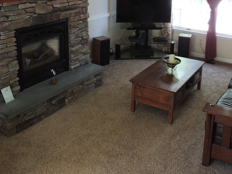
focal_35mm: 42
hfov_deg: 44.6
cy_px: 33
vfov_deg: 33.3
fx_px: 282
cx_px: 136
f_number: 3
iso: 280
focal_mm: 4.3
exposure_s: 1/30
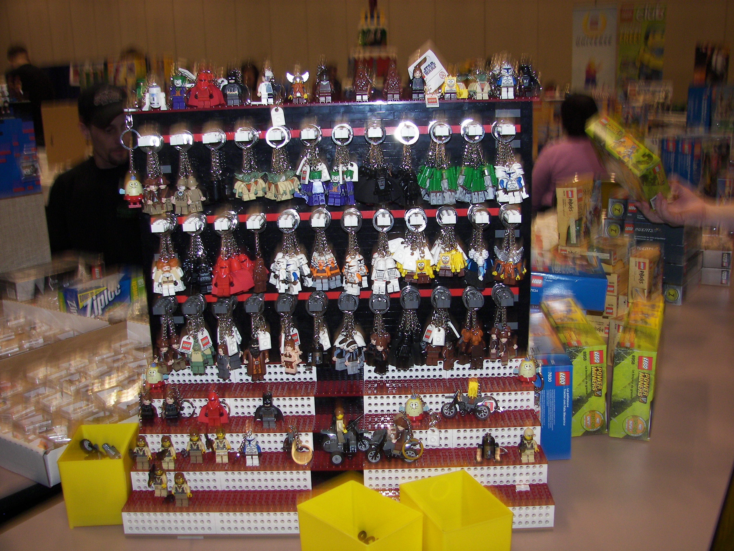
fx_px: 763
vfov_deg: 39.7
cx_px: 367
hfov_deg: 51.4
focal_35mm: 36
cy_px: 276
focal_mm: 6
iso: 64
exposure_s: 1/30
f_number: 2.8
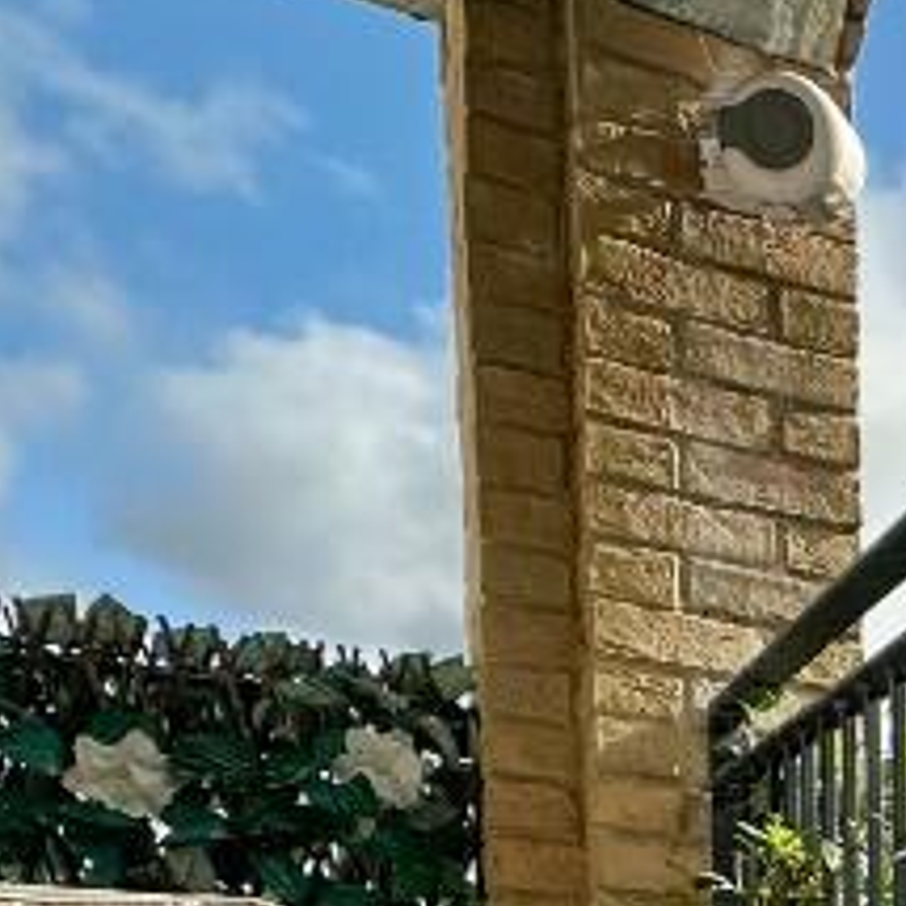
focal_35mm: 59
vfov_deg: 24.4
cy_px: 1252
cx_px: 1677
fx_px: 1747
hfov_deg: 20.0
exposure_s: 1/602
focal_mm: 2.22
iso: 40
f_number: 2.2
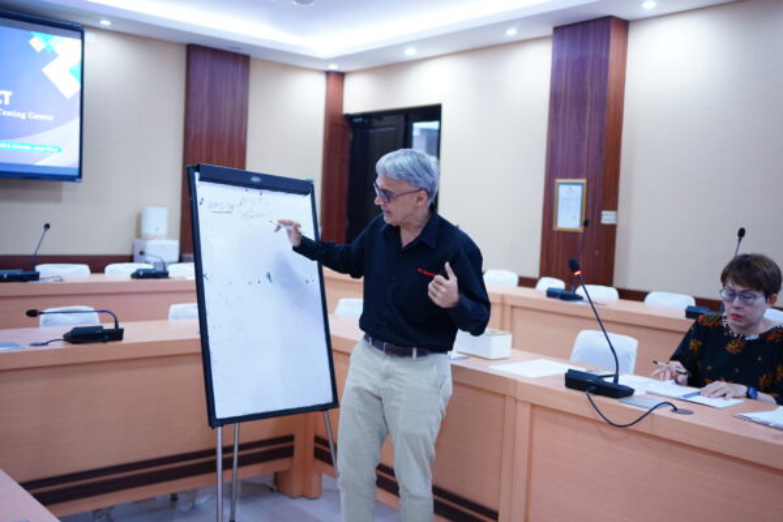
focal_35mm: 35
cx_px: 392
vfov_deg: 37.9
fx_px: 761
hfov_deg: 54.4
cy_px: 261
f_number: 1.8
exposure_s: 1/100
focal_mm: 35
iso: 2000
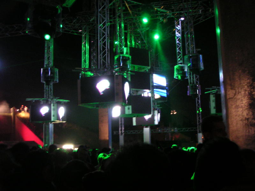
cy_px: 96
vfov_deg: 37.7
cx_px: 128
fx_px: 280
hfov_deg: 49.0
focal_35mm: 38
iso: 200
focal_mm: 6
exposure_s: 1/4
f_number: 2.8
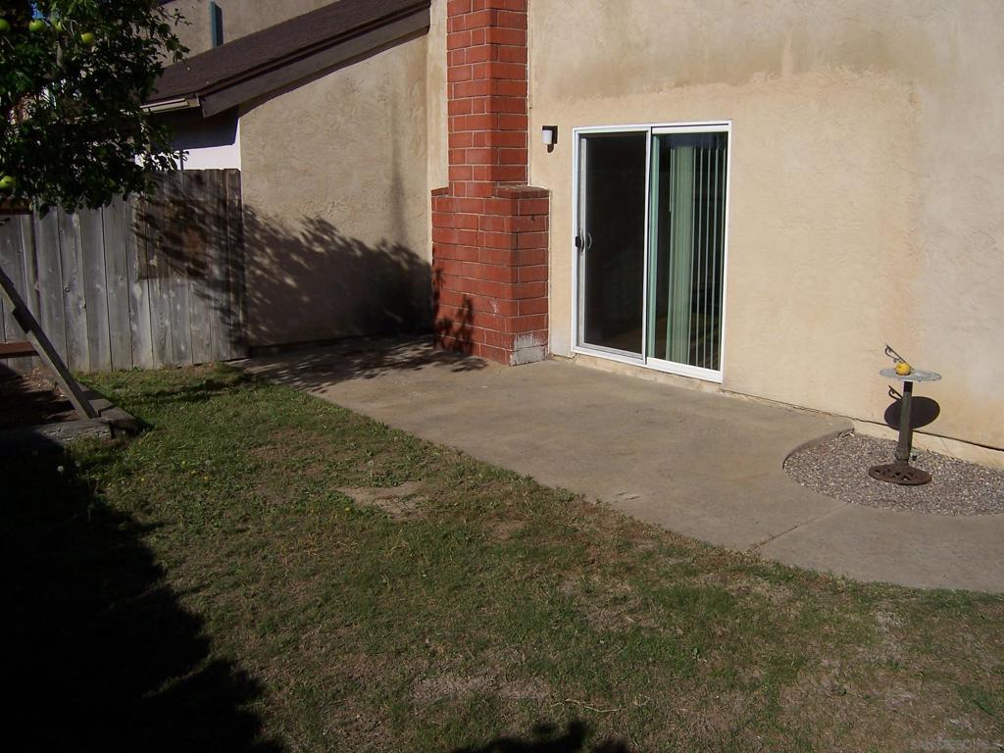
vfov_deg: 42.9
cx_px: 502
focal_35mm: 33
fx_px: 957
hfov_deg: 55.4
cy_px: 376
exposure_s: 1/1000
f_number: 5.6
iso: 80
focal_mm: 5.5
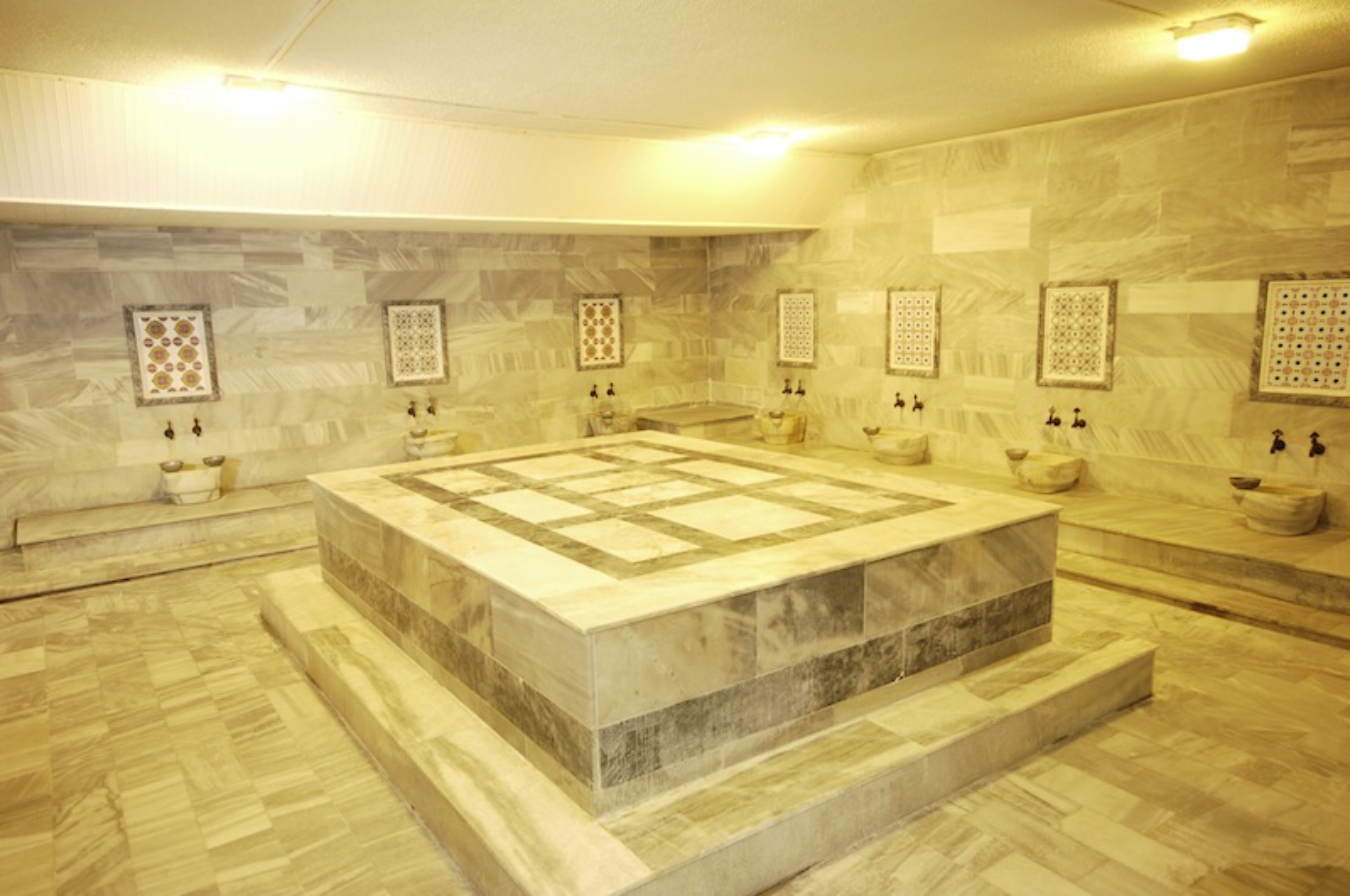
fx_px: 899
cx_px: 675
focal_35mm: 24
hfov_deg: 73.8
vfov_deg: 53.0
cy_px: 448
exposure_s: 10
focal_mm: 16
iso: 100
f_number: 7.1
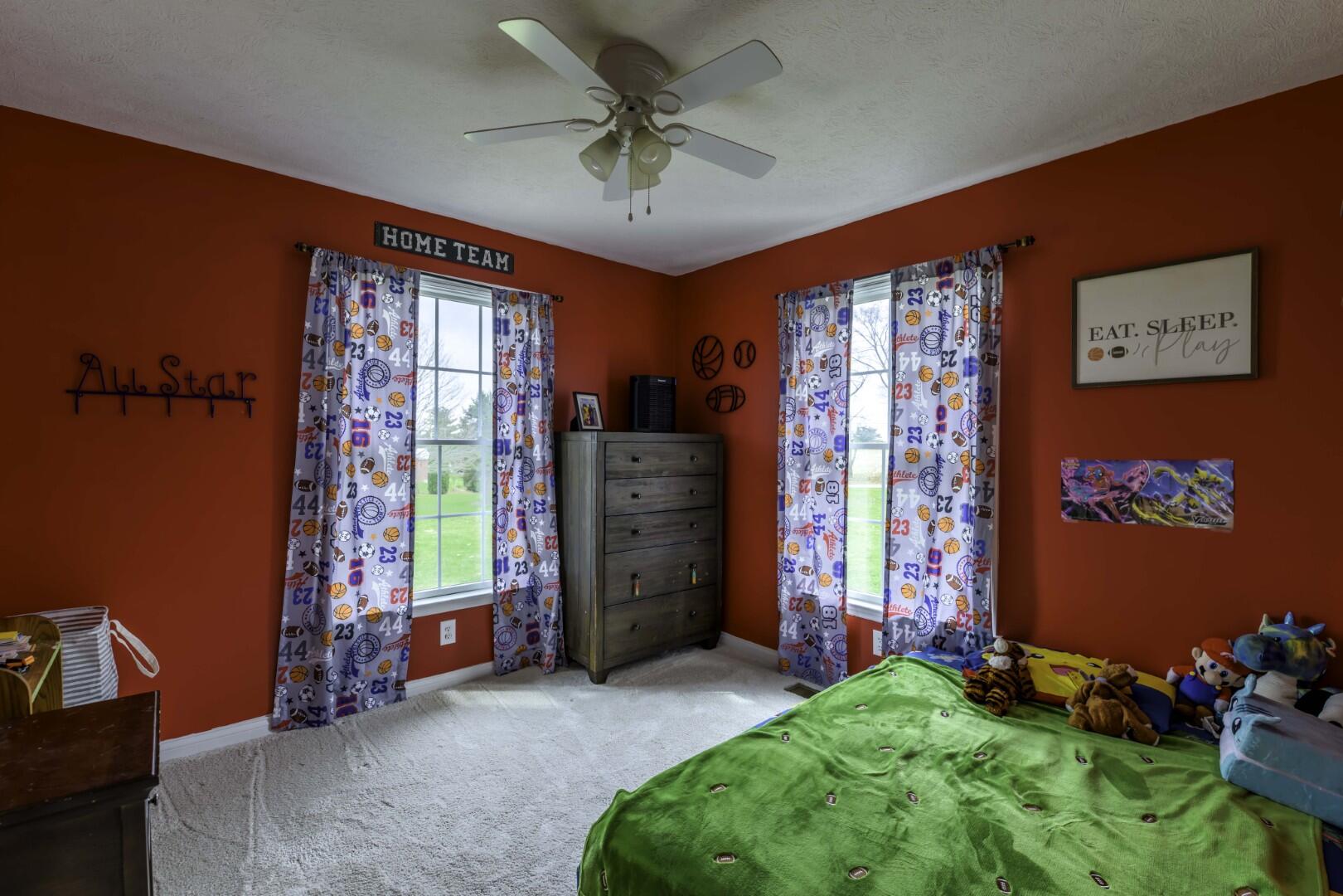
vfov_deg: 77.3
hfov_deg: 100.4
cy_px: 448
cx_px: 672
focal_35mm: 15
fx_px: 560
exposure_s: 1/6
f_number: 18
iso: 100
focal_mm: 15
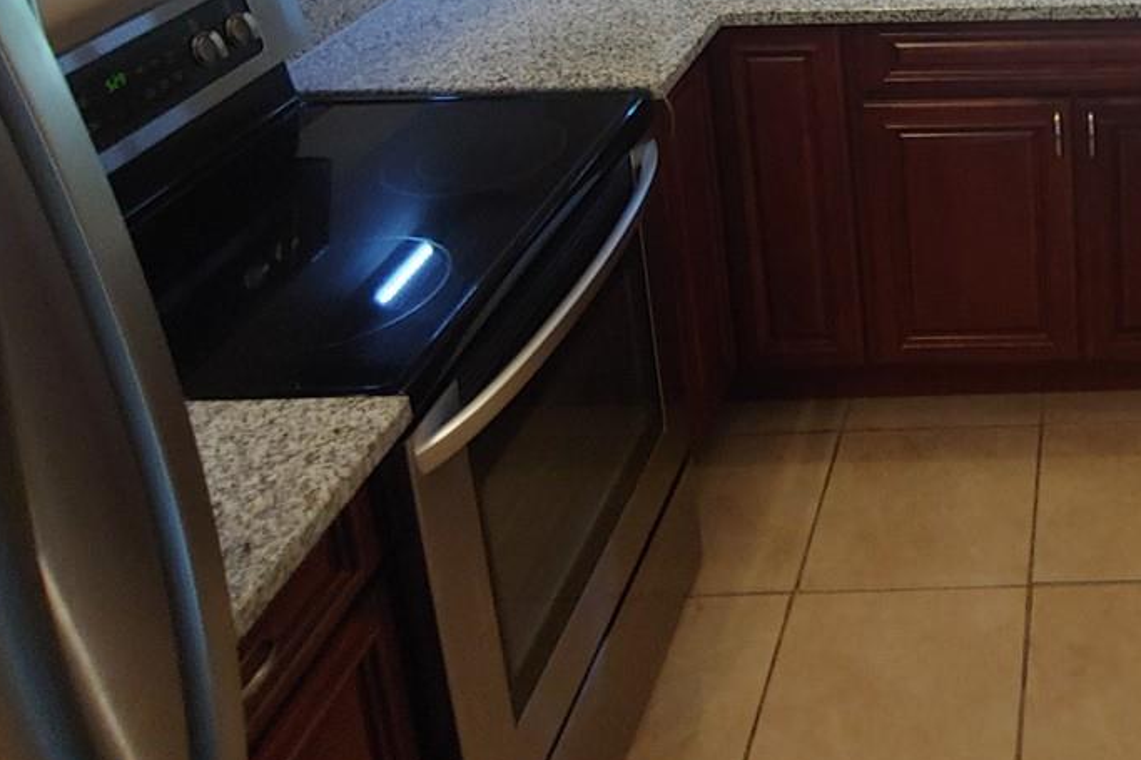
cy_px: -192
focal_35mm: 39
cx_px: 1131
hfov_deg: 42.9
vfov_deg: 28.8
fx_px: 1236
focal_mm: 2.18
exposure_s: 1/24
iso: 350
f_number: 1.9
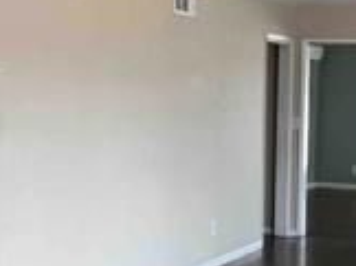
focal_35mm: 95
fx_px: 976
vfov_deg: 15.5
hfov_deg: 20.6
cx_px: 244
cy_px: 112
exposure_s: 1/223
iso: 64
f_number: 1.78
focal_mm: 6.76
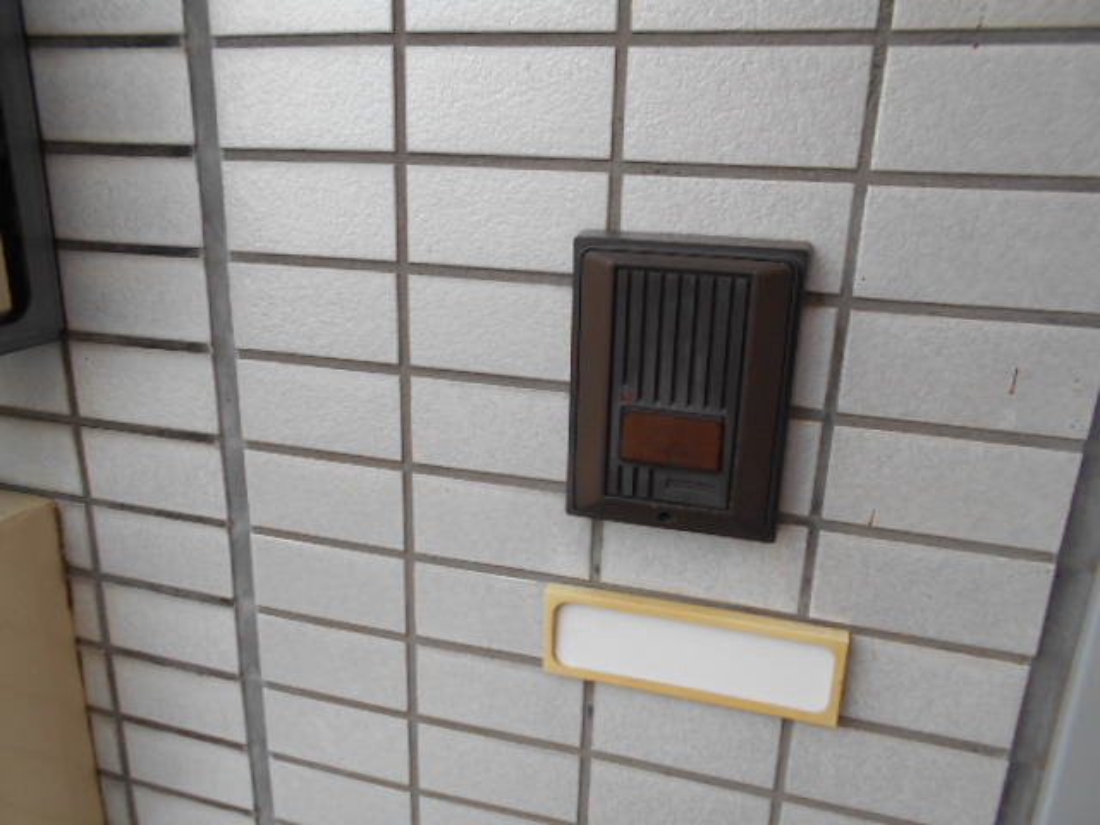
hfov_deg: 67.3
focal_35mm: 26
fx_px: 826
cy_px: 412
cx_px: 550
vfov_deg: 53.1
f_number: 3.2
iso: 80
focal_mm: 4.6
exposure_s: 1/100
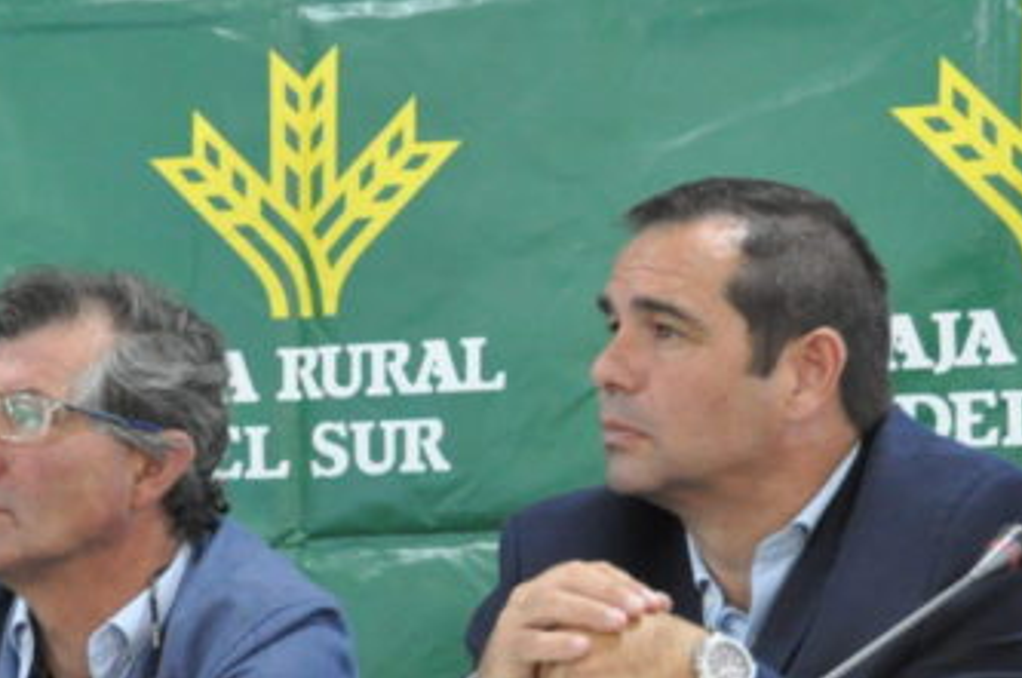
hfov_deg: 13.1
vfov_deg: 8.7
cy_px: 620
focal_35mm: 157
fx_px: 4451
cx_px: 457
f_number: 5
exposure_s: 1/40
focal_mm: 34
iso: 1600
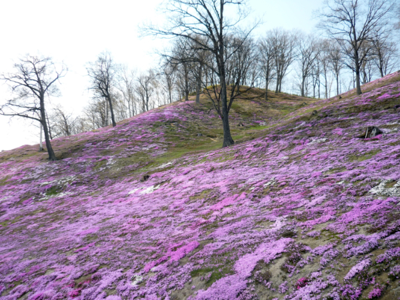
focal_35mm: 33
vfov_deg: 42.9
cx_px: 200
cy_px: 150
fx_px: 381
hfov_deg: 55.4
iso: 100
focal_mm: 5.5
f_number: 2.8
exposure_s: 1/640
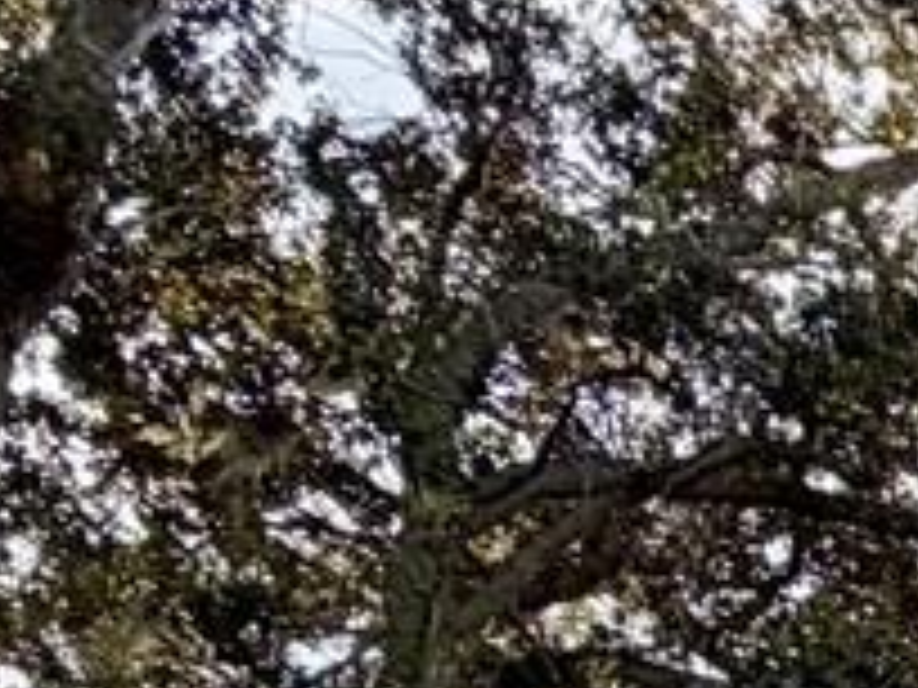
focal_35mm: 110
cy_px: 1875
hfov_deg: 12.7
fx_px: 2917
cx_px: 2344
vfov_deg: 10.6
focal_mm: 2.22
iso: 64
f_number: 2.2
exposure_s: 1/498
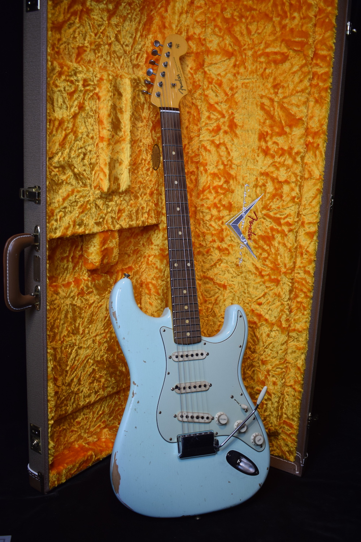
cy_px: 271
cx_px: 180
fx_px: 541
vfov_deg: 53.1
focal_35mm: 36
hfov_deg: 36.9
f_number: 4
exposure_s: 1/60
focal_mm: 24
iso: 560
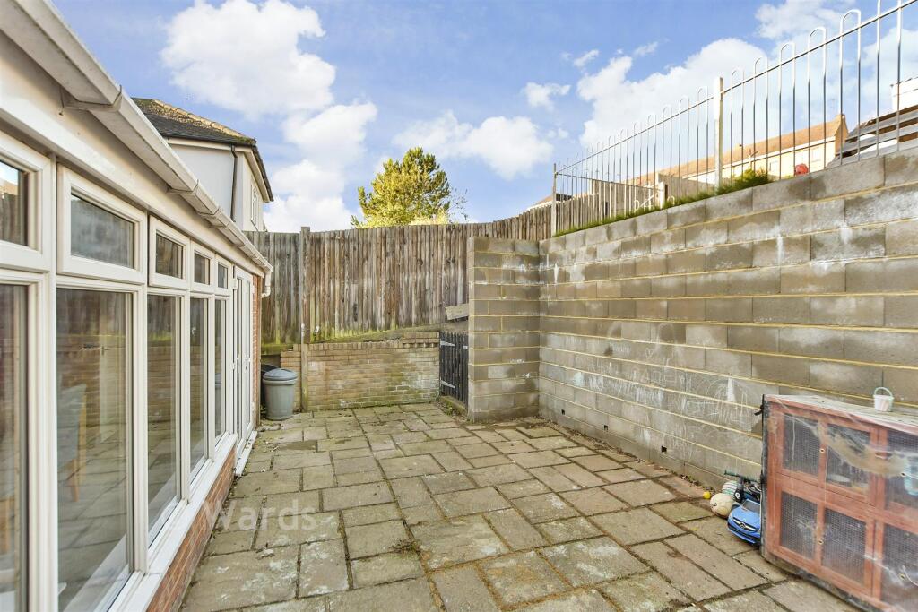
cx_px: 459
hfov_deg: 100.4
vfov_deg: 77.3
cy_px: 306
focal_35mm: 15
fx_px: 383
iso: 500
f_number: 5
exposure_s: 1/100
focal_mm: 10
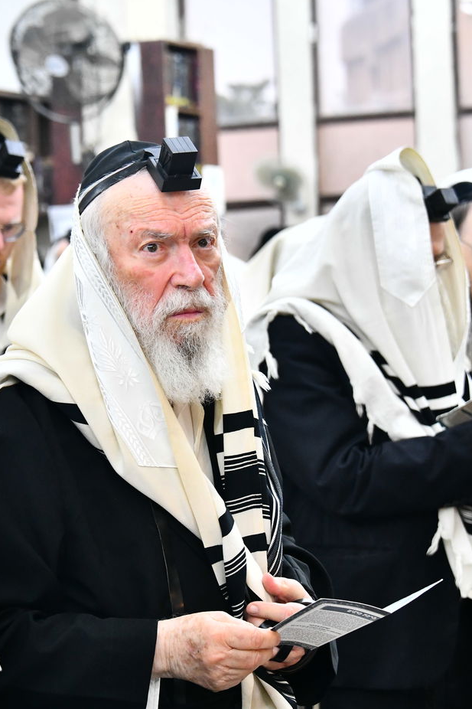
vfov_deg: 16.5
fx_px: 2439
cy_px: 353
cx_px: 189
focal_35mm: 124
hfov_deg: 11.0
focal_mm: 82
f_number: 5.6
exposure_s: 1/125
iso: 2500
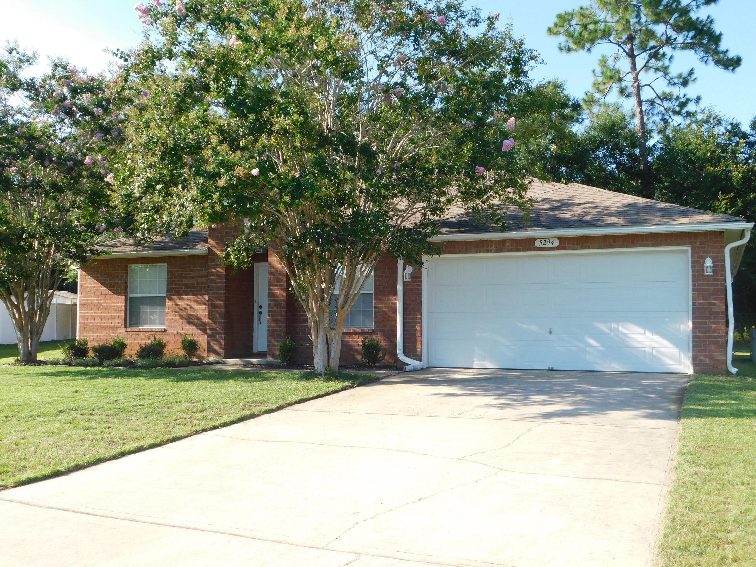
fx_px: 786
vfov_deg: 39.7
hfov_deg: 51.4
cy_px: 284
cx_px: 378
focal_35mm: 36
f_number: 3.5
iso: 125
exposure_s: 1/400
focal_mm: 6.3
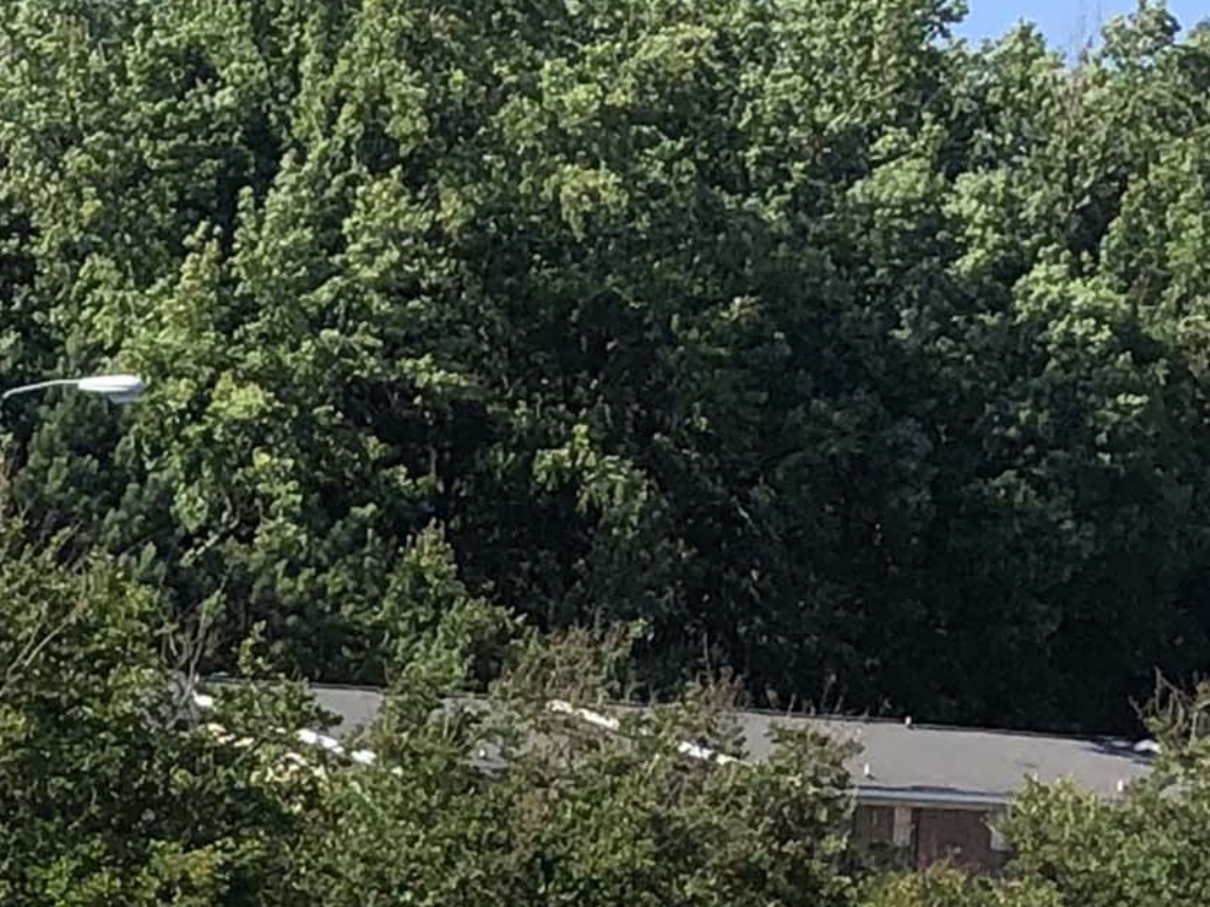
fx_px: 4719
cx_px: -782
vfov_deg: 10.4
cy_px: 1559
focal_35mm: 135
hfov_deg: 13.5
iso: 20
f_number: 1.8
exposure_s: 1/1185
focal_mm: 4
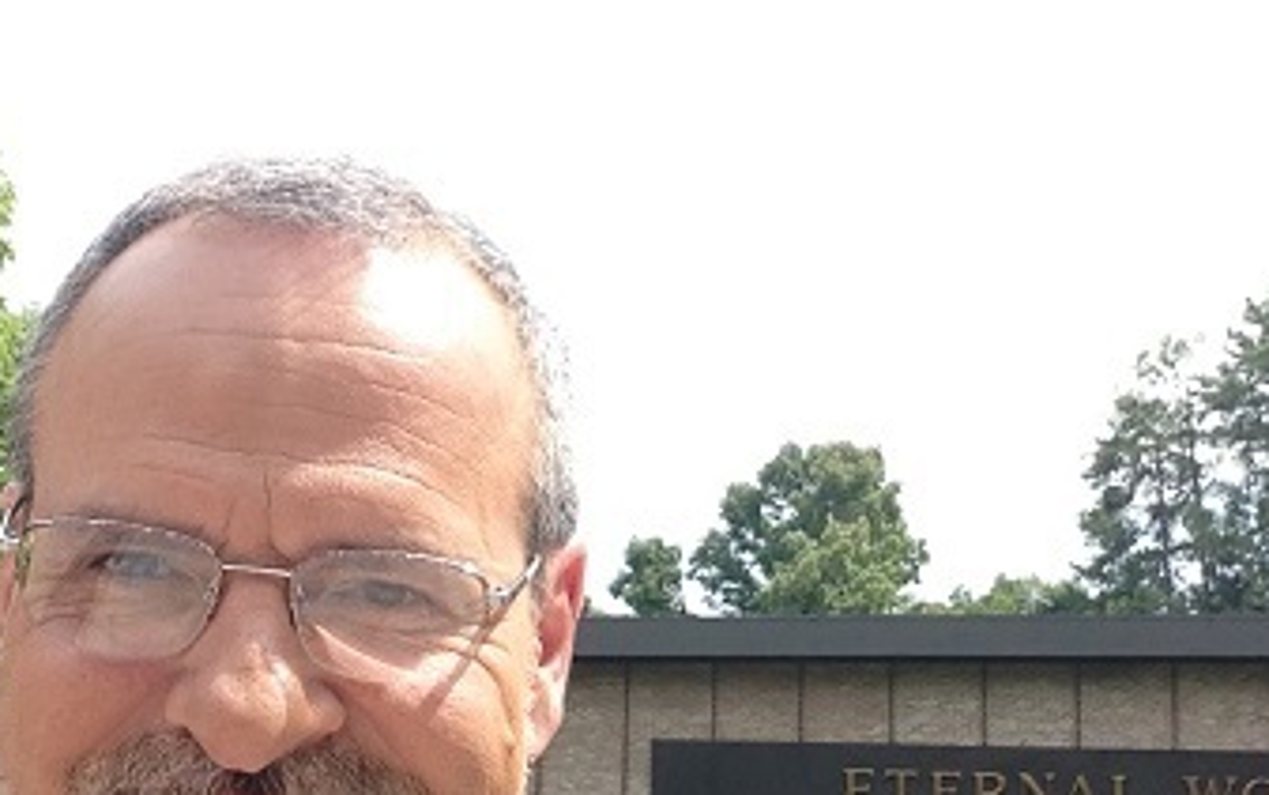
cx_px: 644
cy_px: 539
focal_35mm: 54
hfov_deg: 37.5
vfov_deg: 23.9
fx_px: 1868
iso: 32
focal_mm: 2.18
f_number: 2.4
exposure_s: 1/671
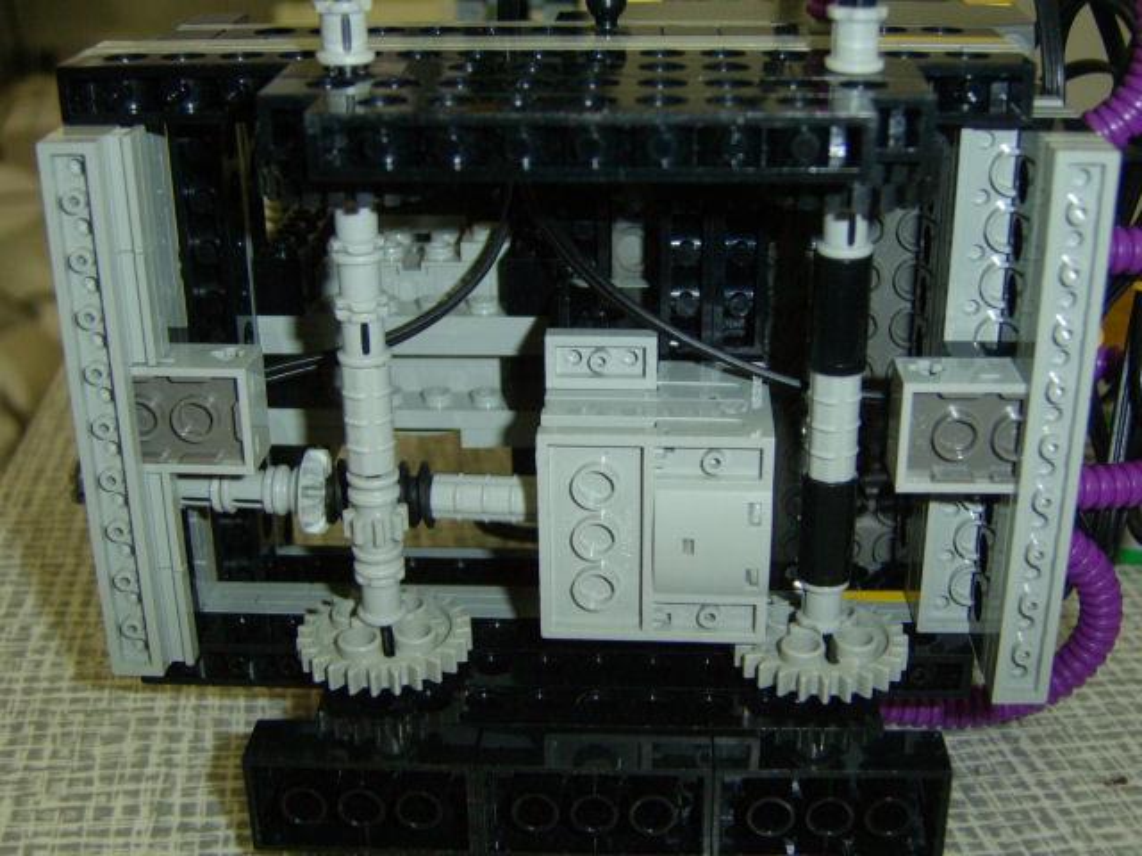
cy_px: 428
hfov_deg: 49.0
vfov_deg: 37.7
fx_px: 1254
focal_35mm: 38
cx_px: 571
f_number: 2.7
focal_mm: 9.86
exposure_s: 1/60
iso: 200
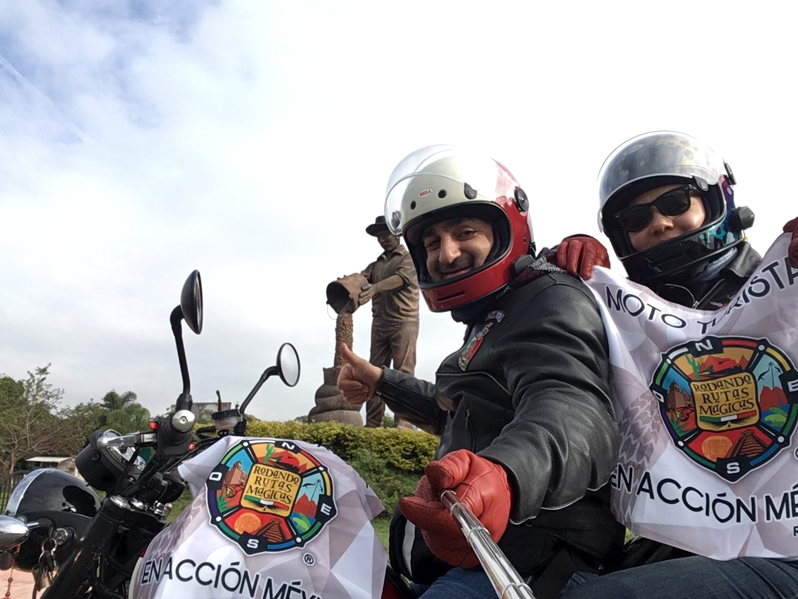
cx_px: 399
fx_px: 715
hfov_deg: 58.4
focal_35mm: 31
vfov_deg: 45.4
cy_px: 300
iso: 50
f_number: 2.4
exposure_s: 1/1111
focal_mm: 2.15
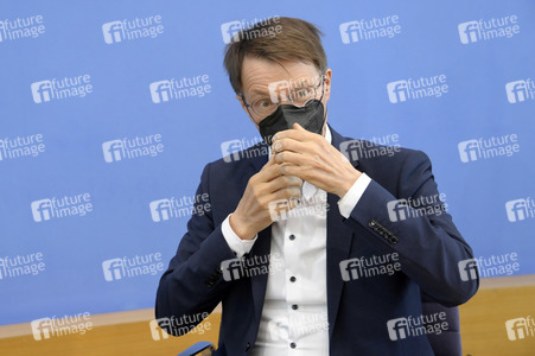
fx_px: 1218
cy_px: 178
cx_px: 268
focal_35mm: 82
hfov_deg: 24.8
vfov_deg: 16.6
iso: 4000
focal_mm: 82
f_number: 5.6
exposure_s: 1/640
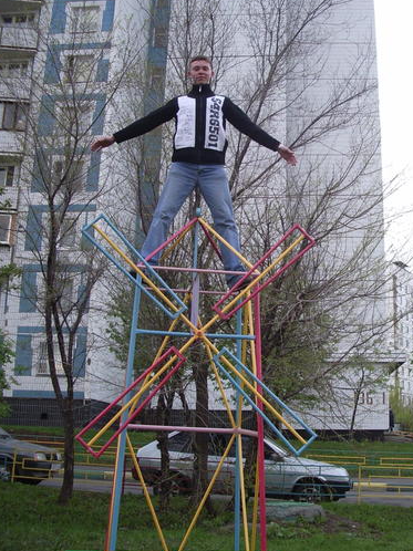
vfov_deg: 42.0
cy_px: 249
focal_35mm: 45
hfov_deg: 32.1
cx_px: 250
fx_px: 716
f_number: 2.6
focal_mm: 5.8
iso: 80
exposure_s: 1/125
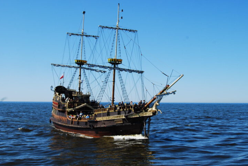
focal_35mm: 50
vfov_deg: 27.3
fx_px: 342
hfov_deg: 39.9
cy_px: 80
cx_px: 124
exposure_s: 1/160
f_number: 10
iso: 100
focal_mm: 31
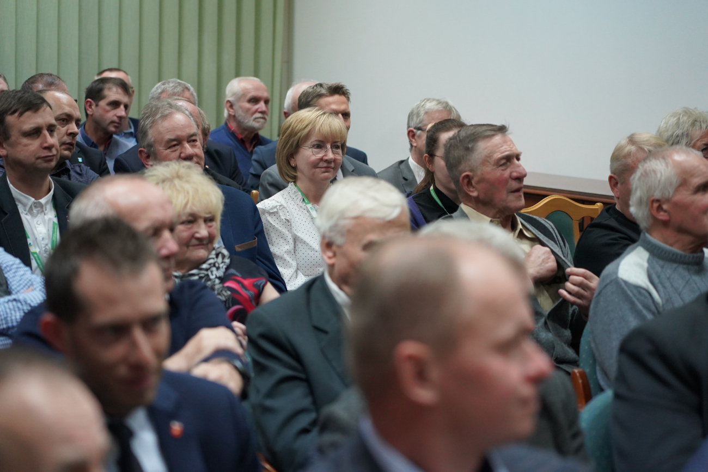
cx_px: 354
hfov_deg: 19.5
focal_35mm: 105
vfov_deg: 13.0
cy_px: 236
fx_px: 2065
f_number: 4
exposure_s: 1/160
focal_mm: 105
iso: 5000
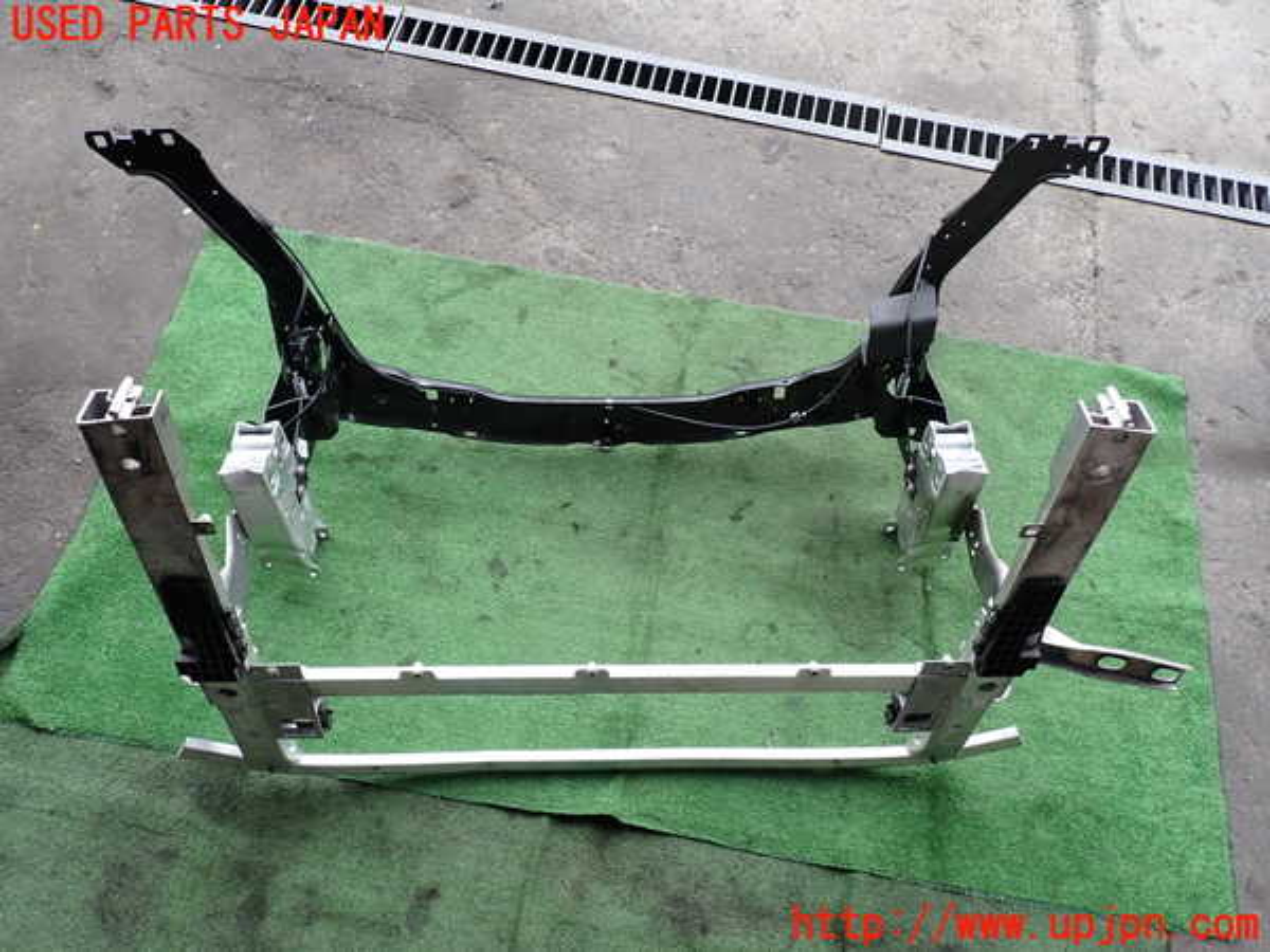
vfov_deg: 54.9
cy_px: 476
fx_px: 917
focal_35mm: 25
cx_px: 635
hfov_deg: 69.4
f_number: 2.8
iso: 100
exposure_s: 1/200
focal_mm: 4.5
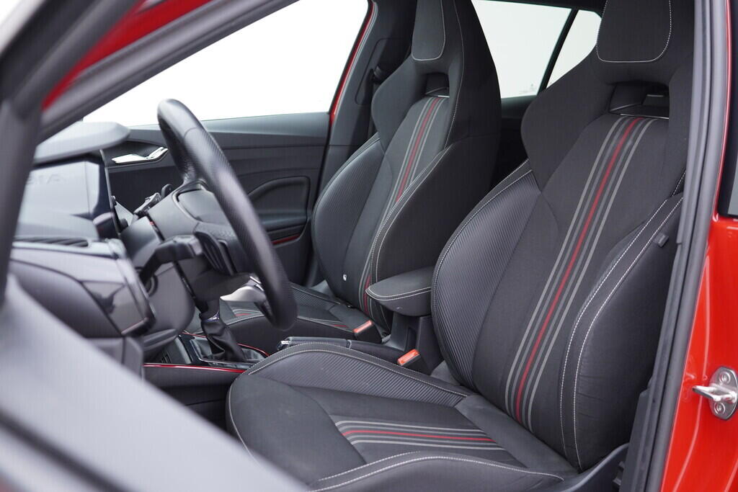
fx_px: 738
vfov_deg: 36.9
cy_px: 246
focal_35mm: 36
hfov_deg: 53.1
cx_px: 369
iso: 250
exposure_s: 1/40
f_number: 2.8
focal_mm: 24
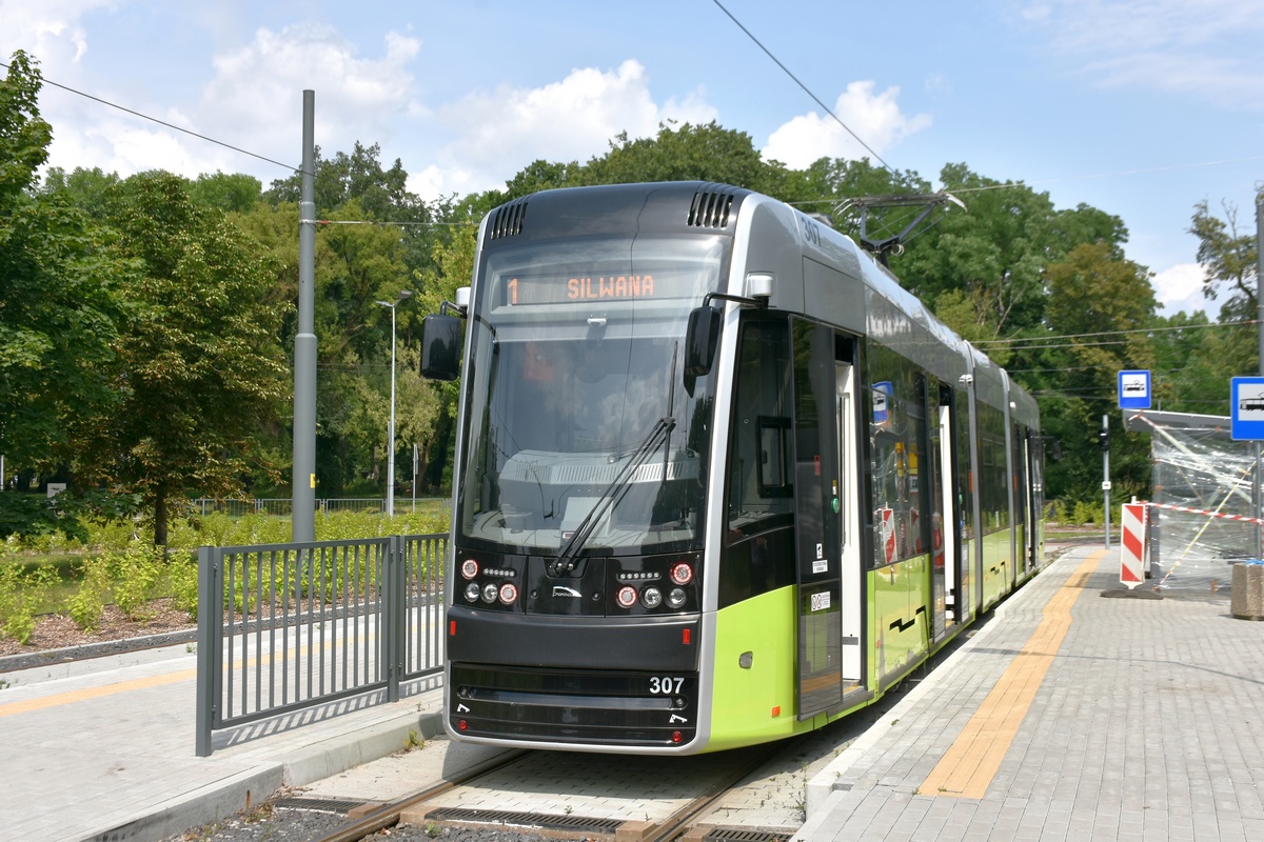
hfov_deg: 47.9
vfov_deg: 33.0
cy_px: 421
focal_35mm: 40
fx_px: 1422
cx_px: 632
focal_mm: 27
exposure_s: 1/400
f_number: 8
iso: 125
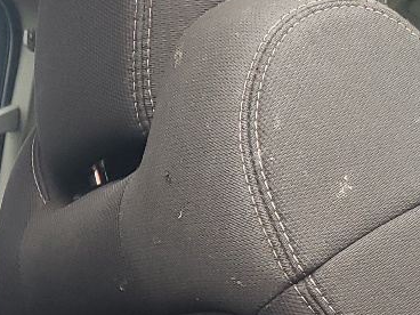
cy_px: 566
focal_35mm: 113
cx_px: -86
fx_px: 1371
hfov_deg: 16.7
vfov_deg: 12.1
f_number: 1.5
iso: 76
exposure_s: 1/120
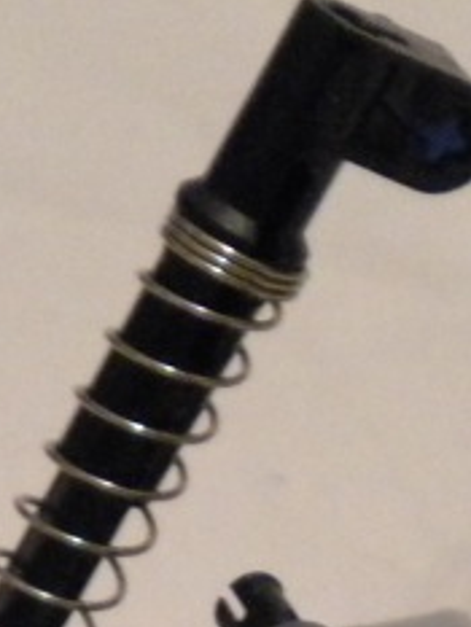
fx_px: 2791
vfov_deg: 12.3
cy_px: 901
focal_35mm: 154
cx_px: 86
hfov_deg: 9.6
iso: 800
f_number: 3.1
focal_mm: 6.3
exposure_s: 1/24.6
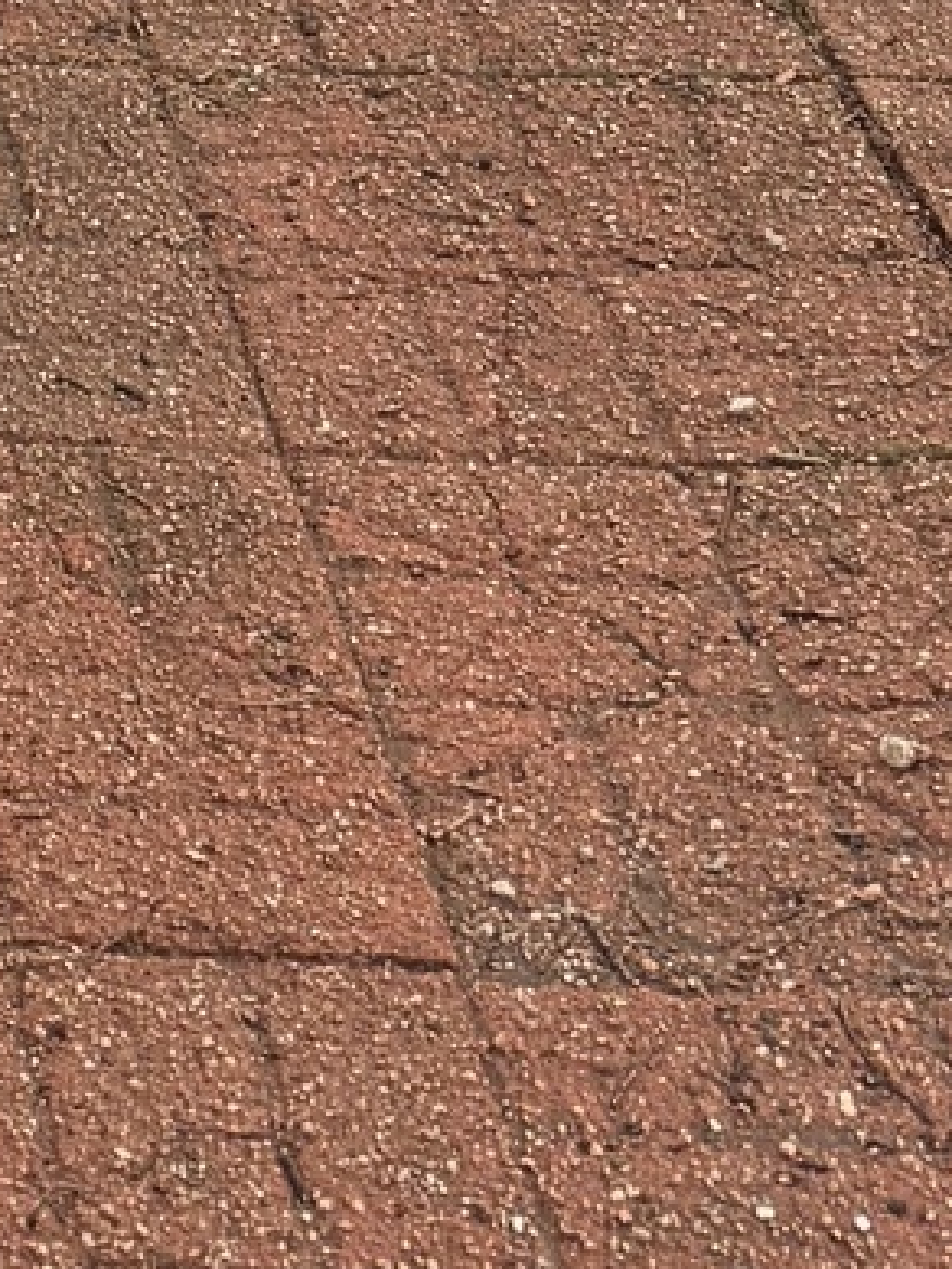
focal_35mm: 142
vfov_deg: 10.4
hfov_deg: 9.7
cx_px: -936
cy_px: -2414
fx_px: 5204
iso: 100
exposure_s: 1/488
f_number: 1.78
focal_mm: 6.76
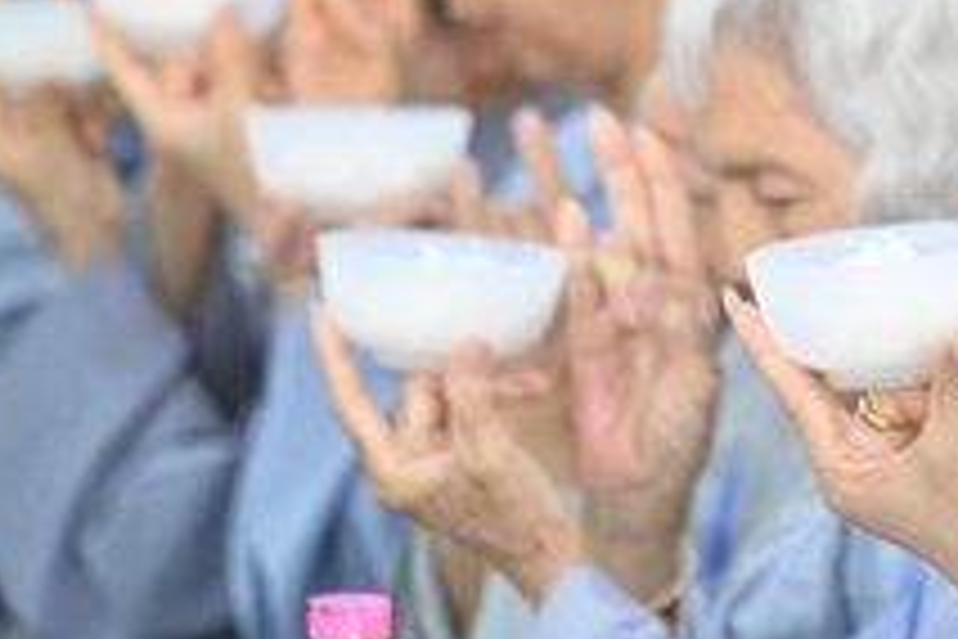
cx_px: 1192
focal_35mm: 366
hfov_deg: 5.6
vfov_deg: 3.8
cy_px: 189
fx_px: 9739
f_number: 4
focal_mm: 120
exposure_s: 1/200
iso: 10000
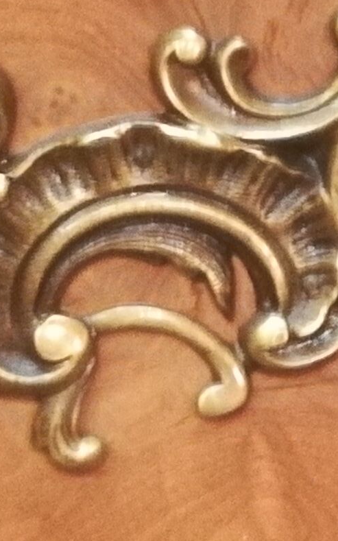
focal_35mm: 176
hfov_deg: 7.2
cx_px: 673
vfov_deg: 11.8
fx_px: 2594
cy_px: 6
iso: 1000
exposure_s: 1/14.3
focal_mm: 3.83
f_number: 2.2
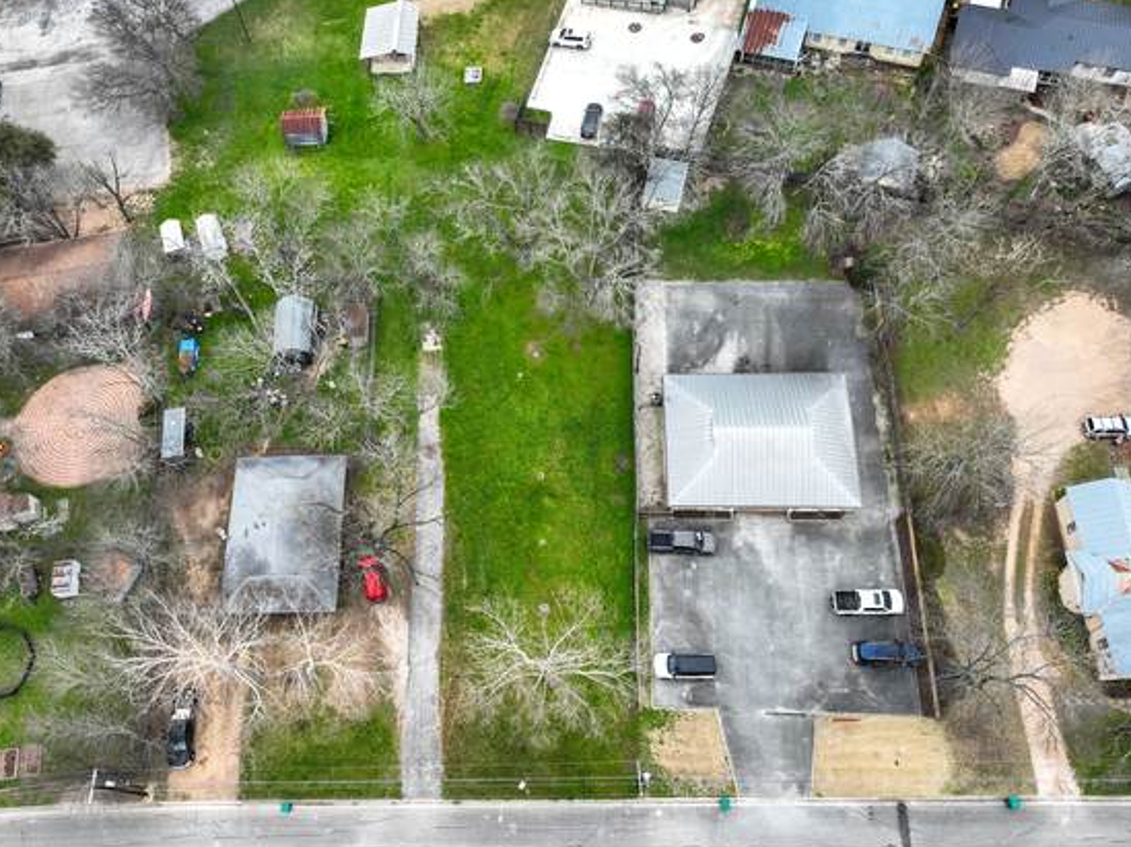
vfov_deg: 49.7
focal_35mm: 28
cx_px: 614
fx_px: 914
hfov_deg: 63.4
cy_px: 408
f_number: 2.8
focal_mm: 12.29
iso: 110
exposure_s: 1/500
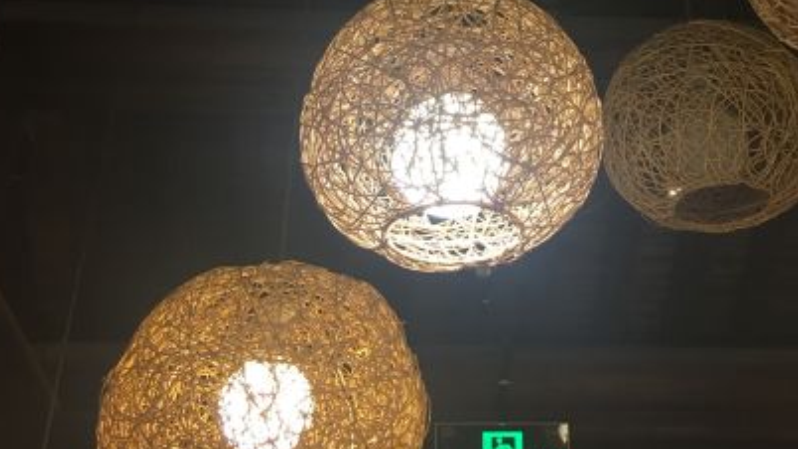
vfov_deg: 20.6
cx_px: 495
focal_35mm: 55
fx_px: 1164
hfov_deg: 37.6
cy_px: -70
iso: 50
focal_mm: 4.15
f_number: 2.2
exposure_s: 1/33
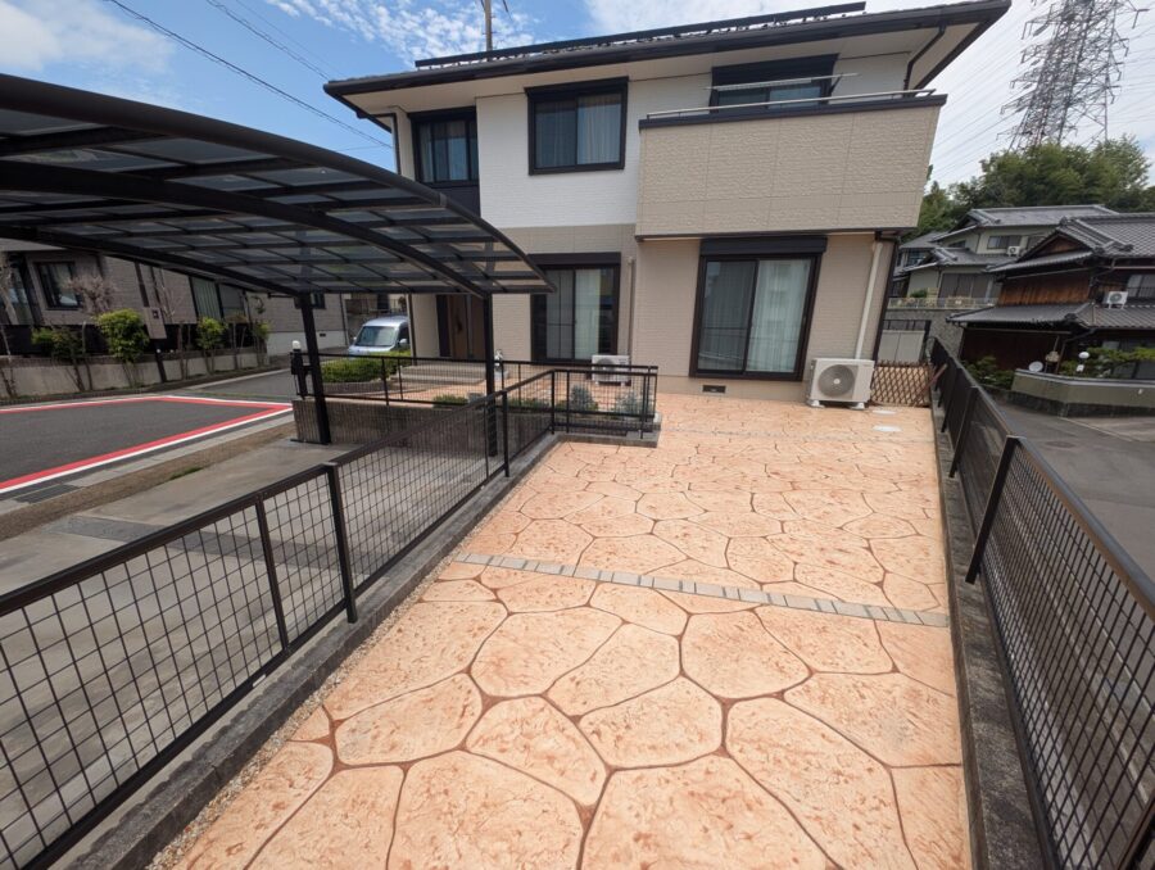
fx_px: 401
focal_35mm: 12
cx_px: 578
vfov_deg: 94.7
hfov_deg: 110.4
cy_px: 435
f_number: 1.95
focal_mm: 2.23
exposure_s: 1/2179
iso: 46
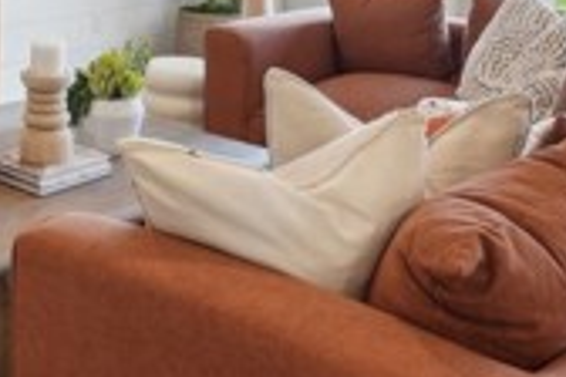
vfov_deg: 20.4
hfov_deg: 29.5
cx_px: -61
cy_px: -111
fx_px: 959
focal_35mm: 61
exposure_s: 1/20
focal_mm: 16
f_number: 8
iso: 400
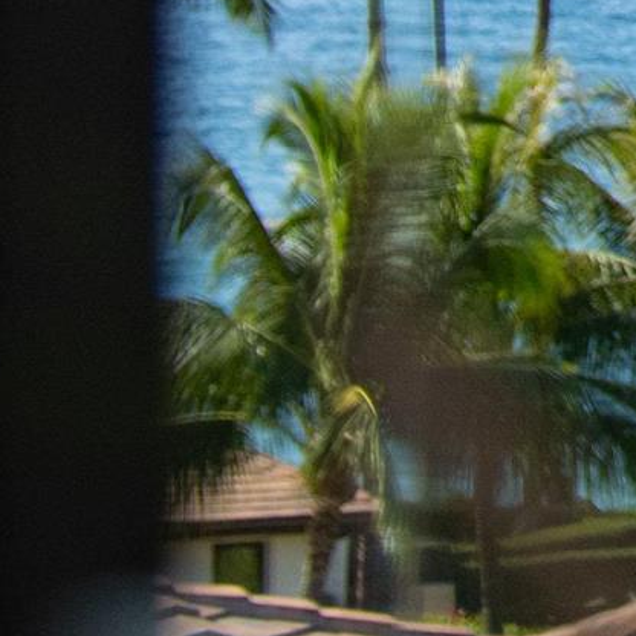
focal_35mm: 691
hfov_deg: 2.5
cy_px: -868
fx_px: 14364
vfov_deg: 2.5
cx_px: 2101
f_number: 4
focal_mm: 53
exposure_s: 1/1000
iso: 400
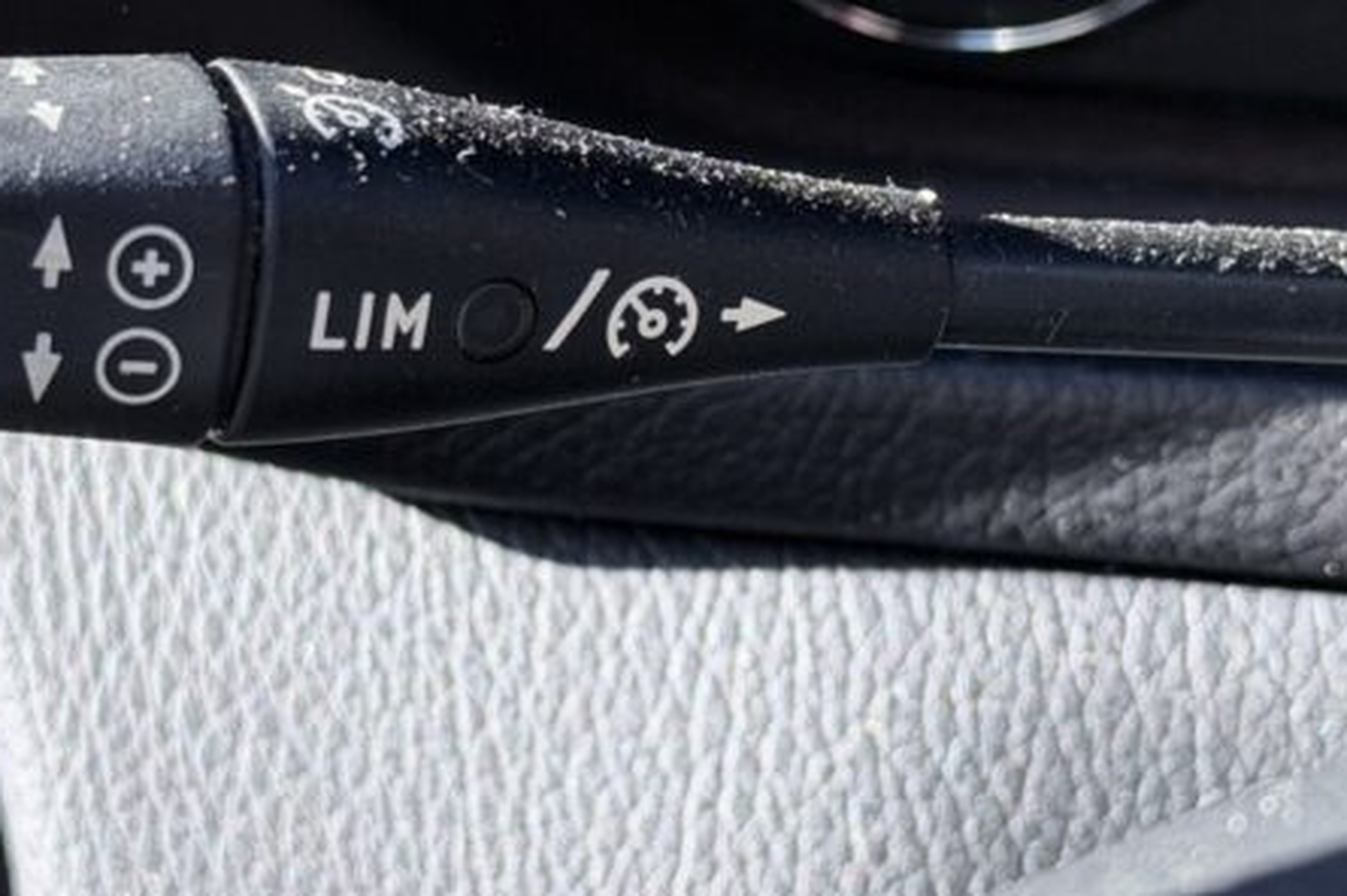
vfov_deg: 11.9
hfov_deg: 17.8
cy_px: 384
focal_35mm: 115
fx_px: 4300
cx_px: 542
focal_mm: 6.76
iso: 64
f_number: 1.78
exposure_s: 1/204
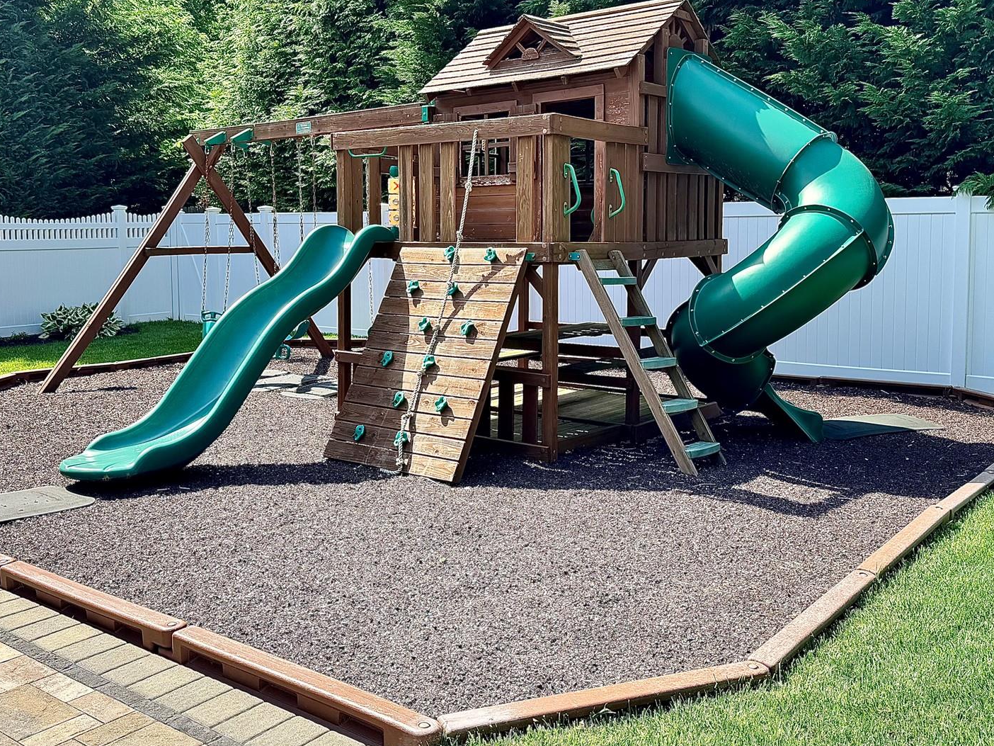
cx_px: 455
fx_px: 1005
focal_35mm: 35
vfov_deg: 40.5
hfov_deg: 52.6
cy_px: 301
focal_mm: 6.76
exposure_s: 1/1311
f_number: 1.78
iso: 80
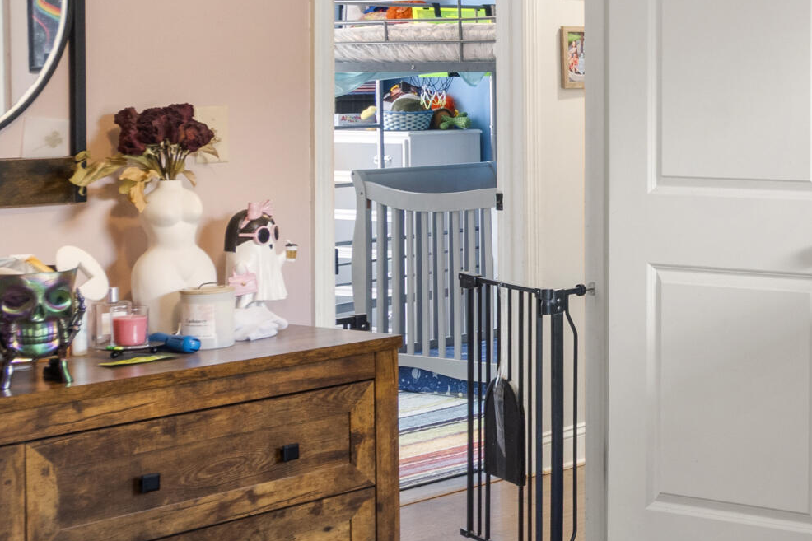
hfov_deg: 23.4
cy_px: 102
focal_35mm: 73
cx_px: 1142
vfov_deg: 18.5
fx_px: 1646
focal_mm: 16
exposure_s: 1.3
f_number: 7.1
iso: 400
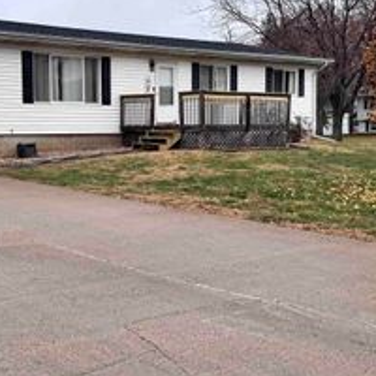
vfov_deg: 32.2
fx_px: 651
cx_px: 98
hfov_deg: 31.7
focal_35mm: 53
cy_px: 161
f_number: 1.78
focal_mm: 6.76
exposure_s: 1/2041
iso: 80
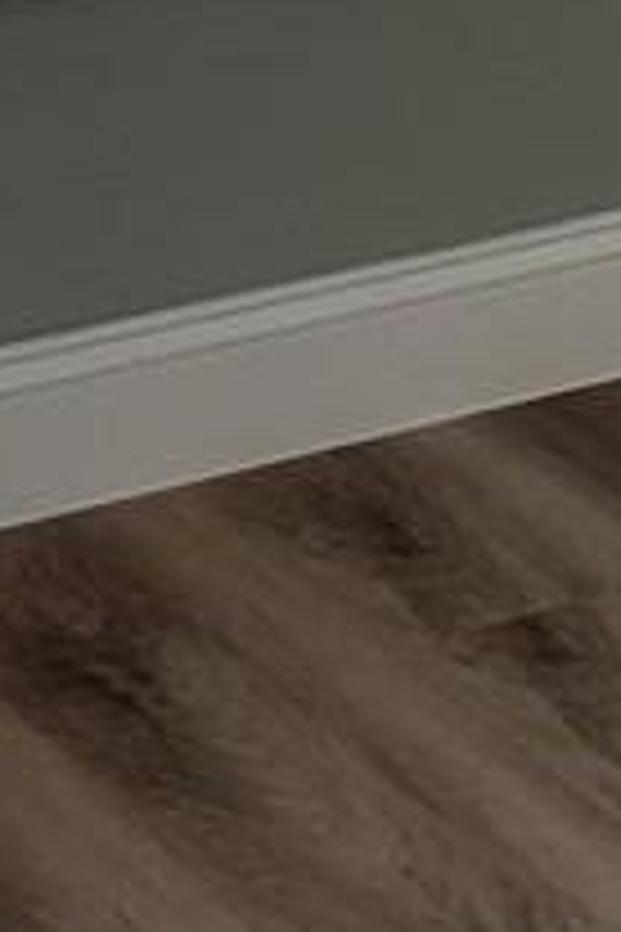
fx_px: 4993
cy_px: -1351
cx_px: 2974
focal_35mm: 193
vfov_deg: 9.4
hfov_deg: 5.5
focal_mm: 6.86
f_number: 1.78
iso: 160
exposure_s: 1/120
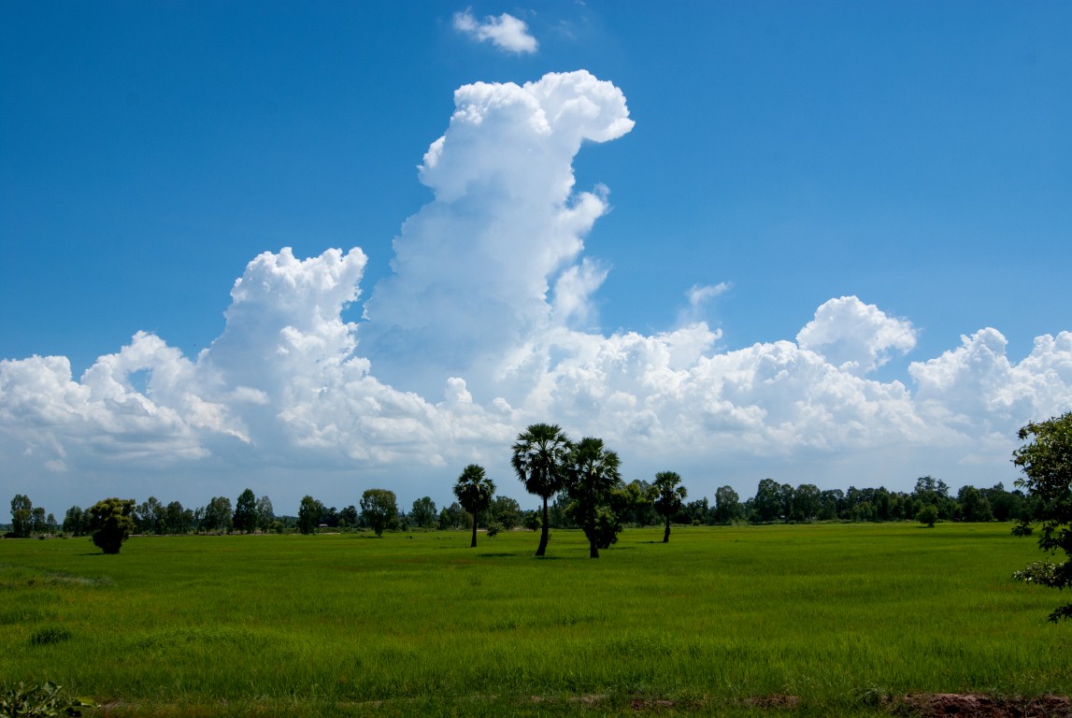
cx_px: 536
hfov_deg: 49.5
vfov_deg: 34.3
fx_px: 1163
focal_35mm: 39
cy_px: 359
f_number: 11
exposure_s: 1/320
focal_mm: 26
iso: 100
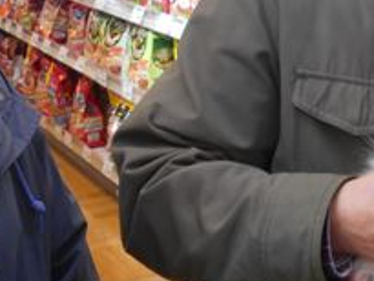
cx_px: 213
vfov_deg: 19.2
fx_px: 822
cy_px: 60
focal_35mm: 76
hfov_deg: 25.6
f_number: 3.2
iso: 200
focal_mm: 4.6
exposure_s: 1/30
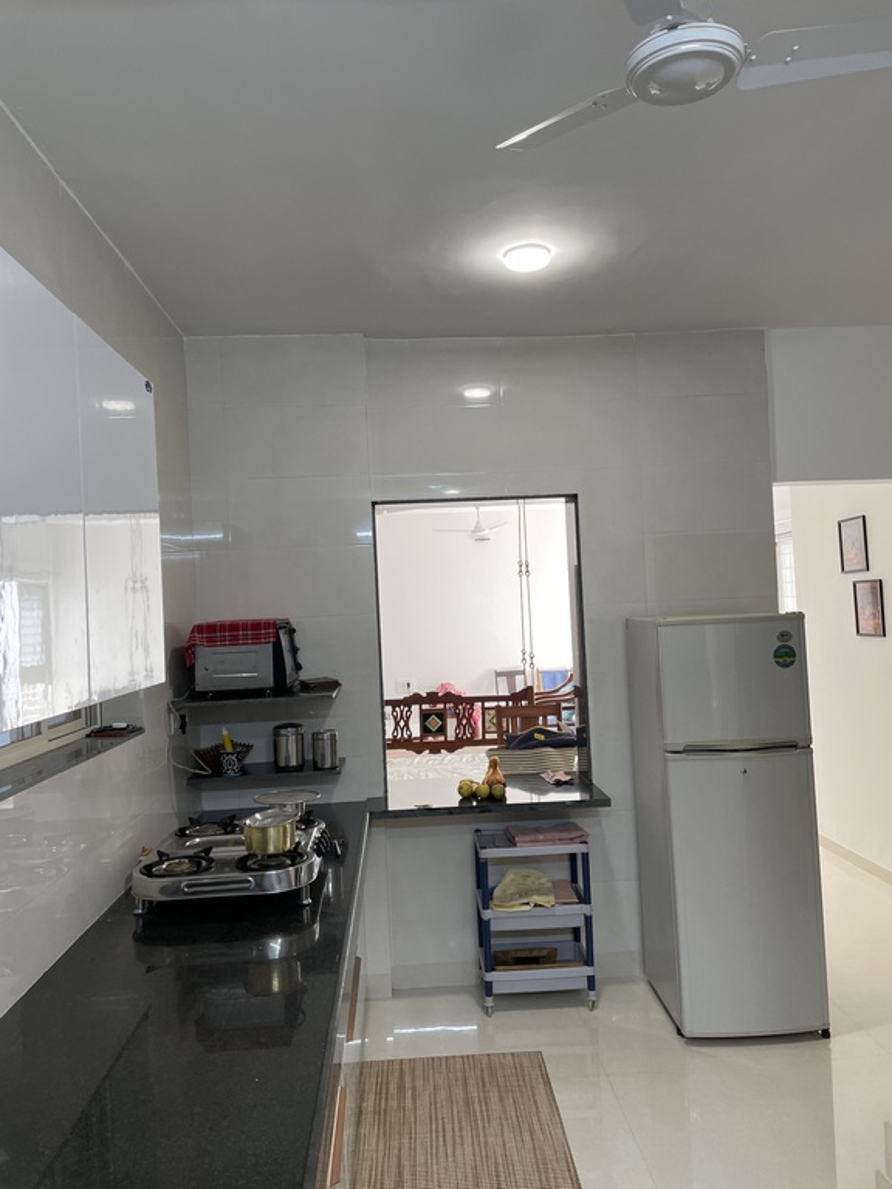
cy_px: 594
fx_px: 893
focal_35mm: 26
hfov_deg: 53.1
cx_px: 446
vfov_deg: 67.3
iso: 80
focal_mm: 4.2
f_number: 1.6
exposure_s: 1/100
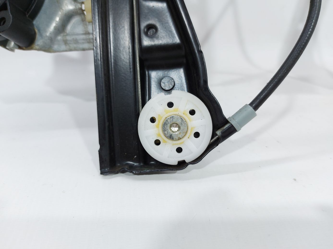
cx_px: 166
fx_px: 231
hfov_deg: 71.6
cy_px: 124
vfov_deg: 56.8
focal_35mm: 24
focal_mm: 5.23
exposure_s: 1/50
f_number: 1.8
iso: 50
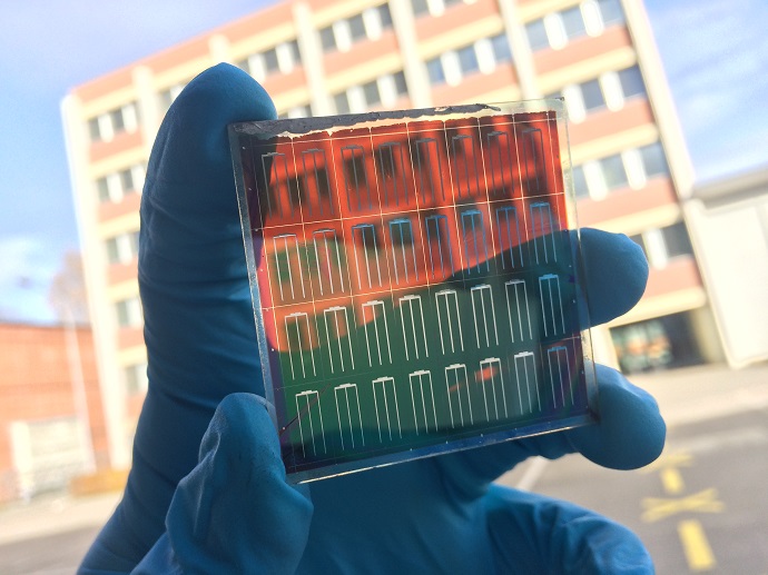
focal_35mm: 29
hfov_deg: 61.7
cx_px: 384
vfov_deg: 48.2
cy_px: 288
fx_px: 643
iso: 32
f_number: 2.2
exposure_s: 1/695
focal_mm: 4.15
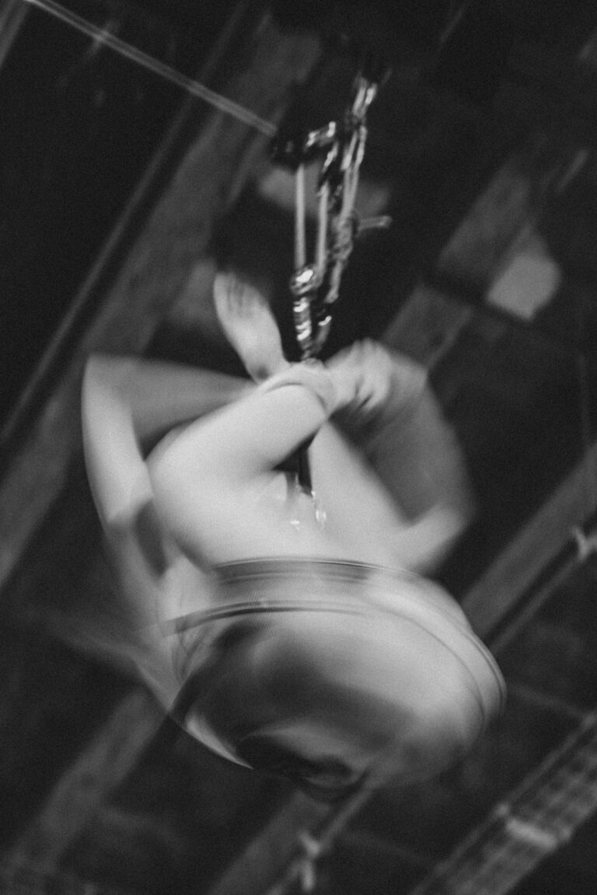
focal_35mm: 84
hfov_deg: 16.3
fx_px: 2089
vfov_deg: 24.2
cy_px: 448
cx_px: 298
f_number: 2
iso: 80
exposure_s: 1/6
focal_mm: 56
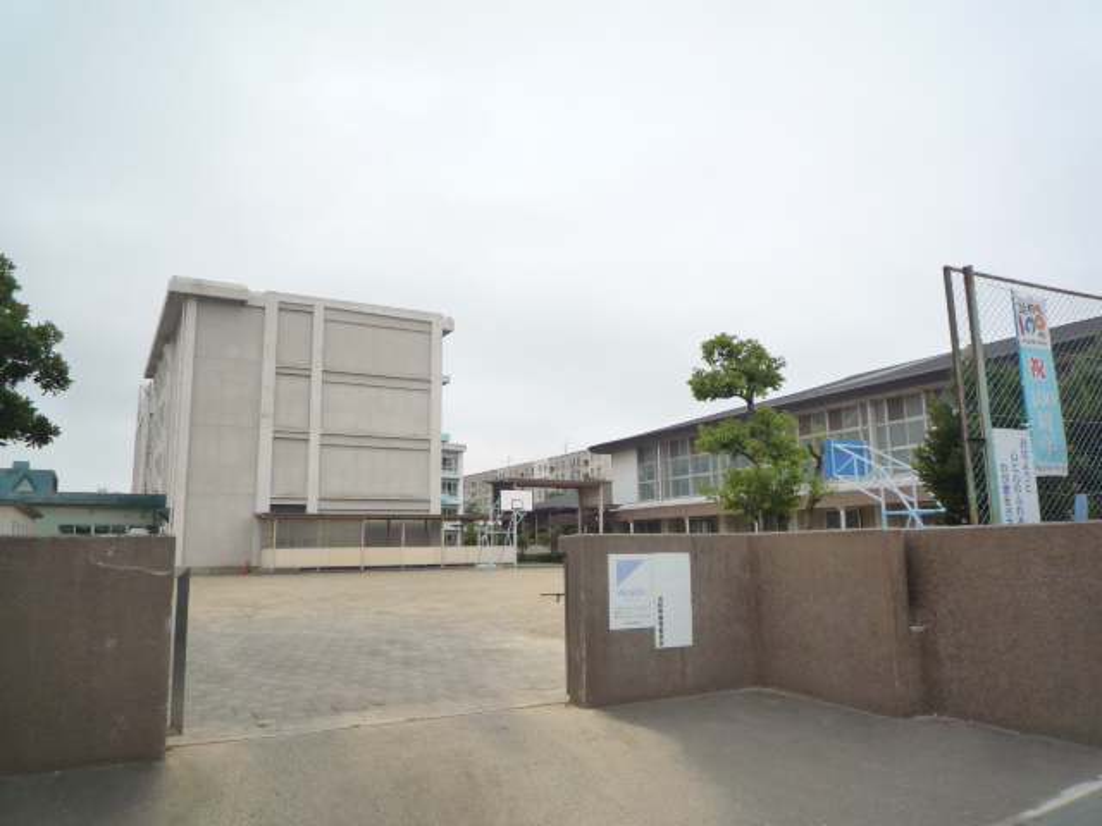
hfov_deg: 69.4
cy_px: 413
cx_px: 551
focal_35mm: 25
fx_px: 796
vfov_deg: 54.9
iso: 160
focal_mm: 4.4
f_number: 2.8
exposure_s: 1/250
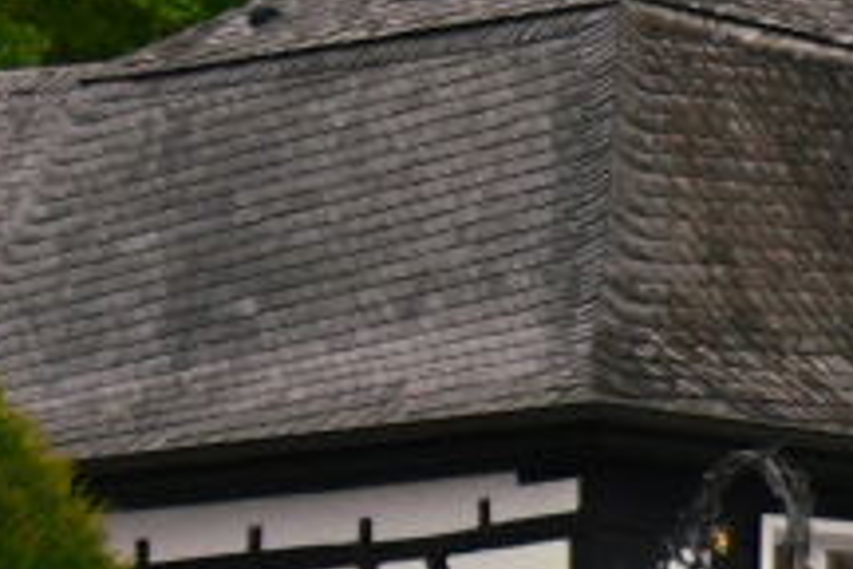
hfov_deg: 9.6
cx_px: 1753
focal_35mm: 199
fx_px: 4715
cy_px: 393
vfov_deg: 6.9
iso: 1600
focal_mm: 22
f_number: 3.5
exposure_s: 1/1000
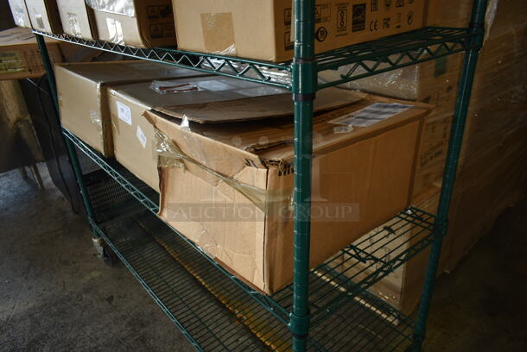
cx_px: 264
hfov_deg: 67.3
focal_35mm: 27
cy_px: 176
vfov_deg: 48.0
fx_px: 396
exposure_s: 1/30
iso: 125
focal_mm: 18
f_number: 3.5
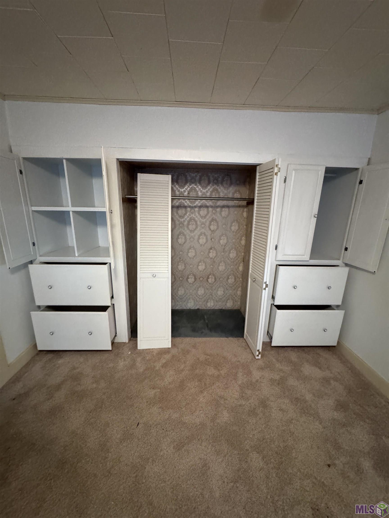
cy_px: 259
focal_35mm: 14
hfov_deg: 85.7
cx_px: 194
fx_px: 210
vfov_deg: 102.1
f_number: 2.2
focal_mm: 2.22
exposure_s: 1/40
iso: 1000
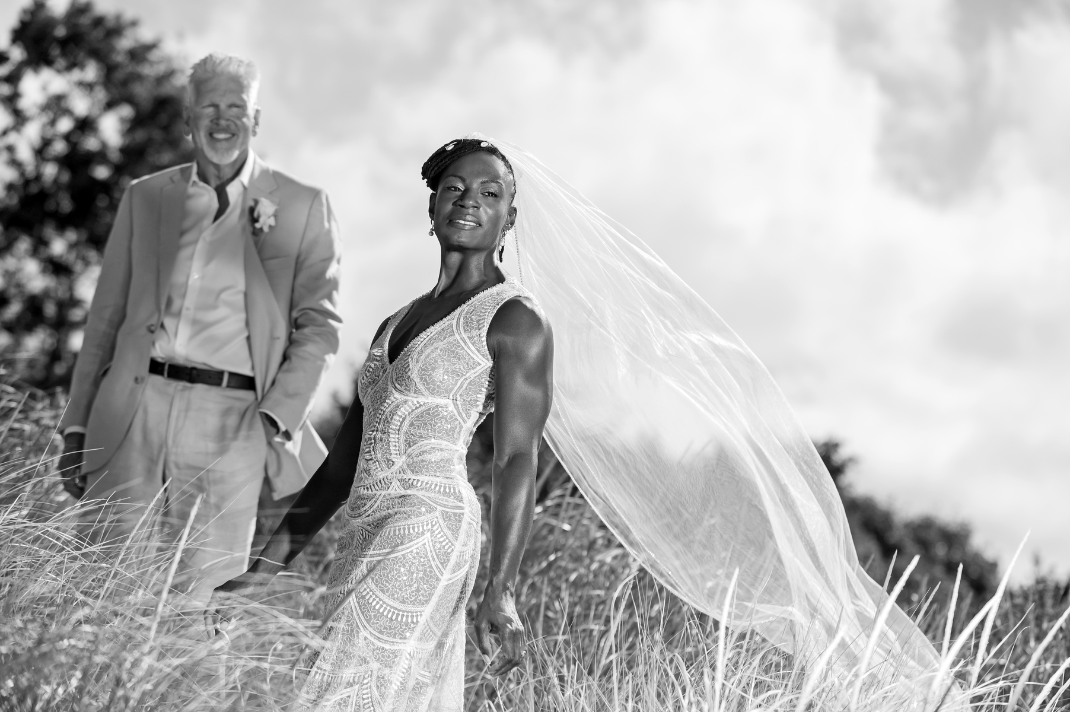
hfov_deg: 17.7
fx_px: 3445
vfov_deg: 11.8
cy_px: 356
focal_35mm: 116
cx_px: 535
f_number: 4.5
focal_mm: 116
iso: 200
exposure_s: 1/4000
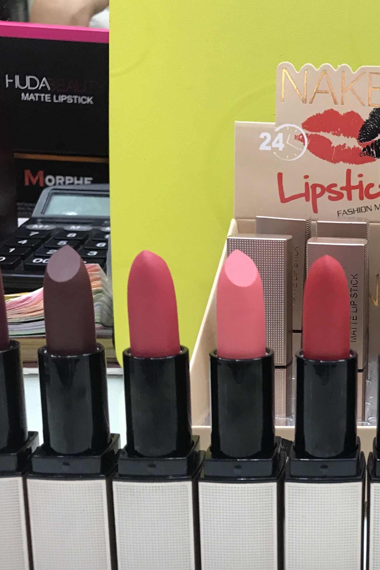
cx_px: 455
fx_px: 871
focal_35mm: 55
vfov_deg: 36.1
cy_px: 337
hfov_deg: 22.7
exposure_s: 1/17
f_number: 1.8
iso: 40
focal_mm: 3.99
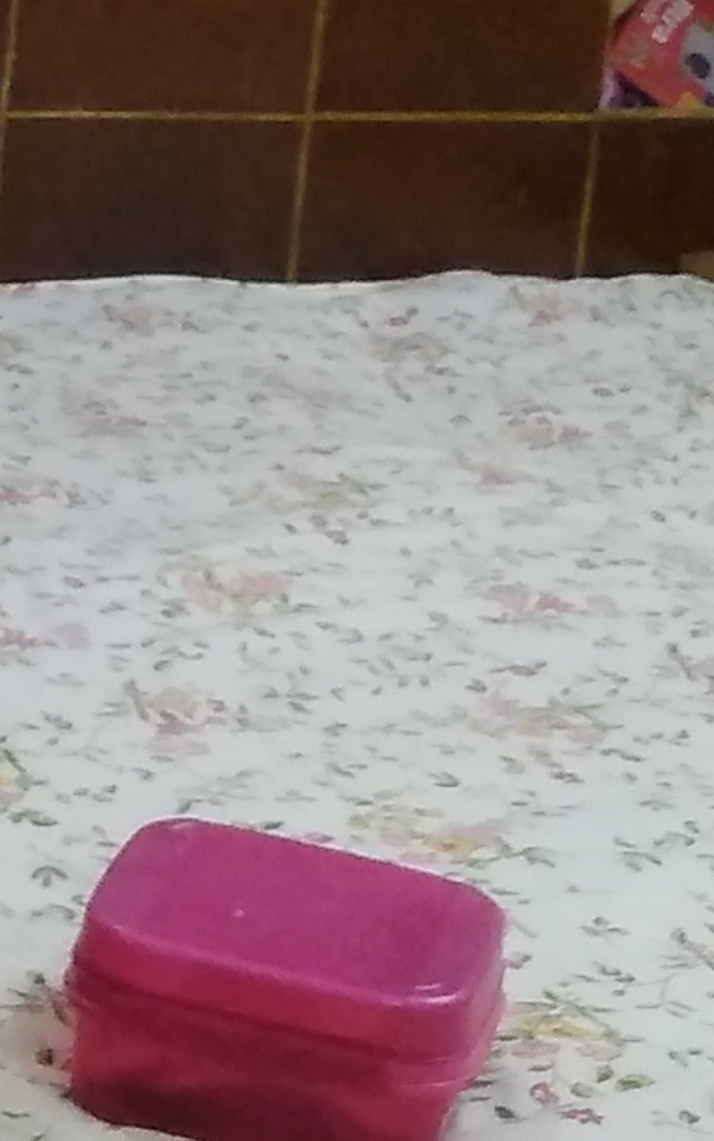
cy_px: 63
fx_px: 4388
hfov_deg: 9.1
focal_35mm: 141
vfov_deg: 14.6
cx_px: -312
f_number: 2.2
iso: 640
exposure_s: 1/33
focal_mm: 3.82
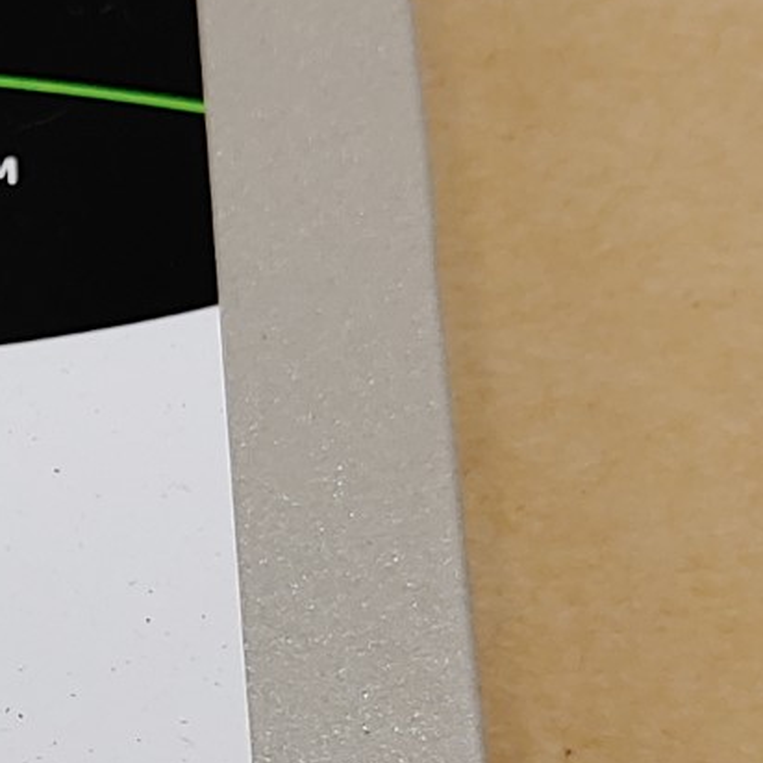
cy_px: 767
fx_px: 3391
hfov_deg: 12.1
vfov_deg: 12.7
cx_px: -437
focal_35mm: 136
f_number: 1.8
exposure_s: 1/246
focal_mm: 4.36
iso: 50
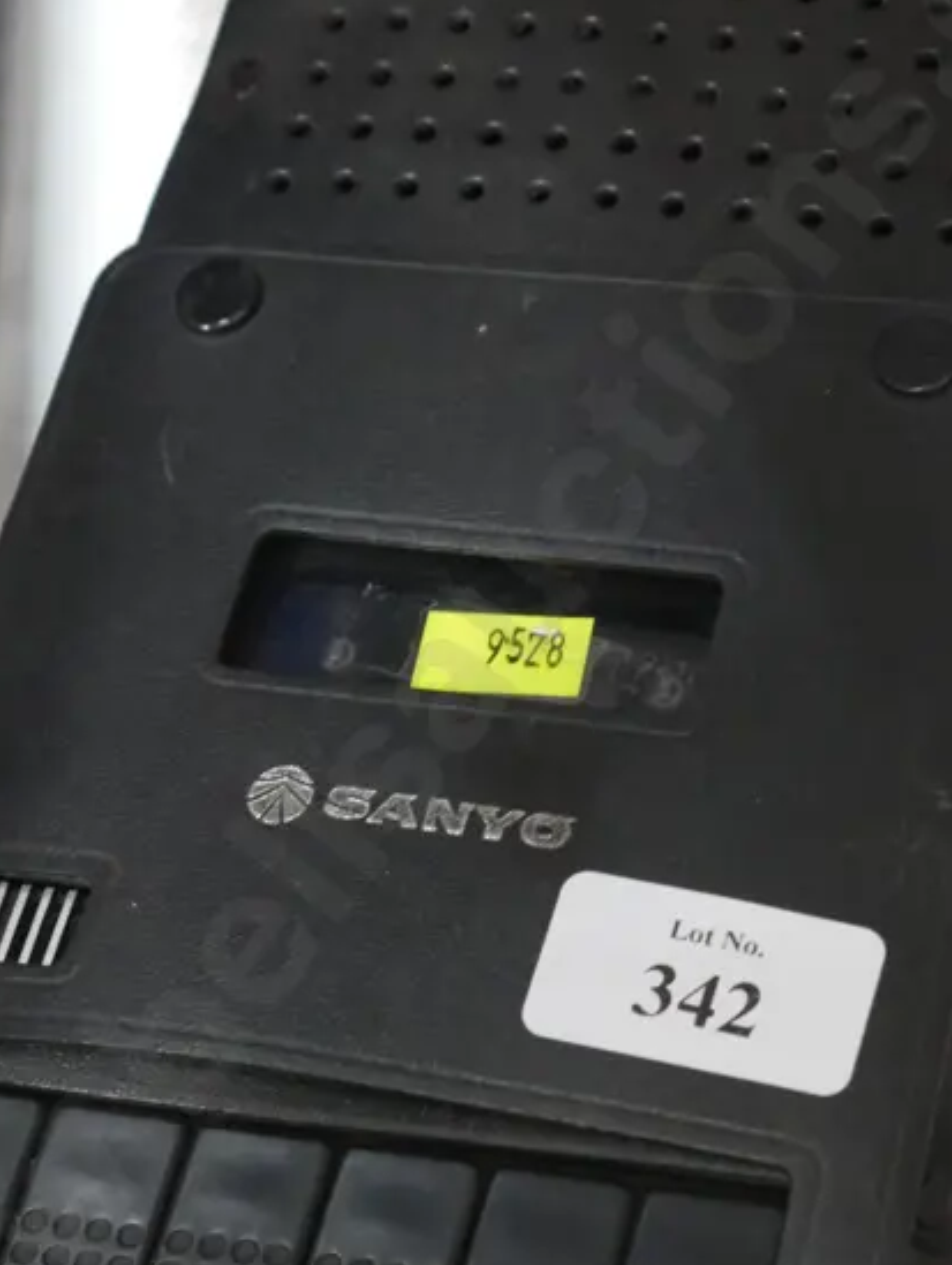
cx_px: 531
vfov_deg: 16.0
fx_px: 4502
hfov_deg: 12.1
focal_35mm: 123
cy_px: 581
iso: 3200
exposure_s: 1/25
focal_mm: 33
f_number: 5.4
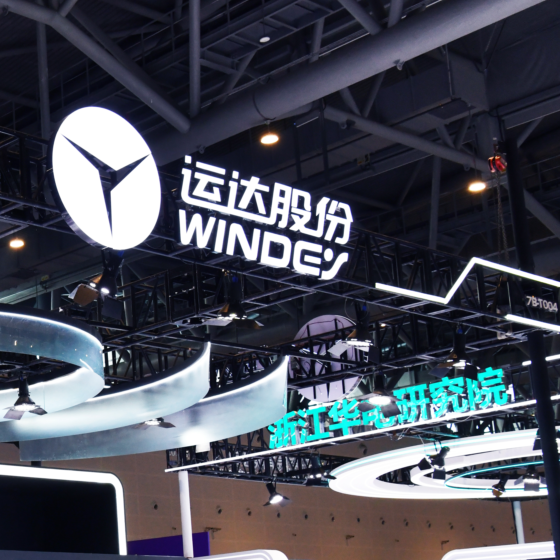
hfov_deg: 22.9
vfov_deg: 24.5
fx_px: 1263
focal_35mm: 69
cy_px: 469
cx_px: -114
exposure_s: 1/125
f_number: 9
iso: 1250
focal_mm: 32
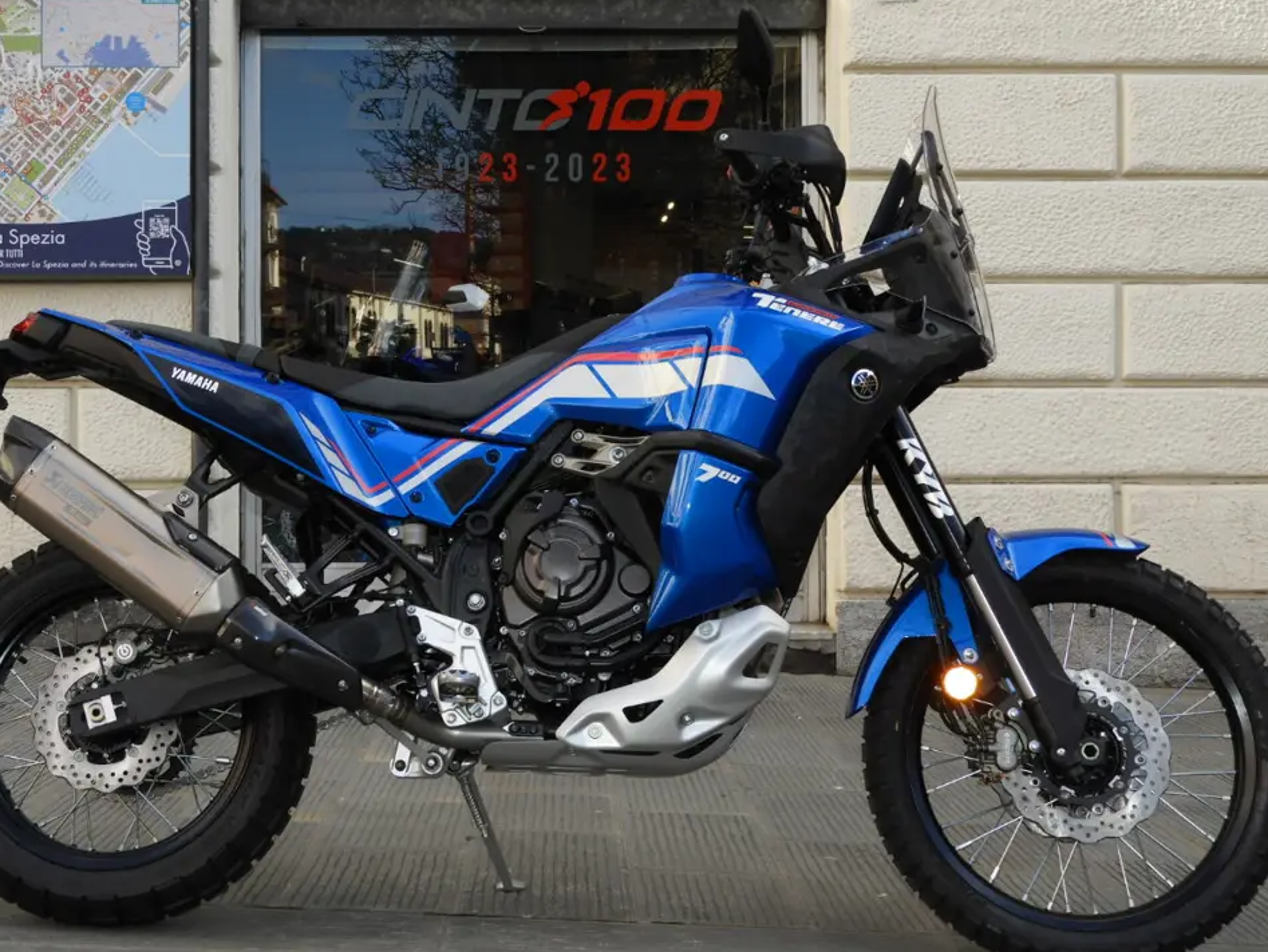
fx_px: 2089
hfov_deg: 33.7
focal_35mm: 57
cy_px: 423
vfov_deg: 25.7
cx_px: 524
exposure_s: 1/250
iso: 100
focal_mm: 8.1
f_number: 4
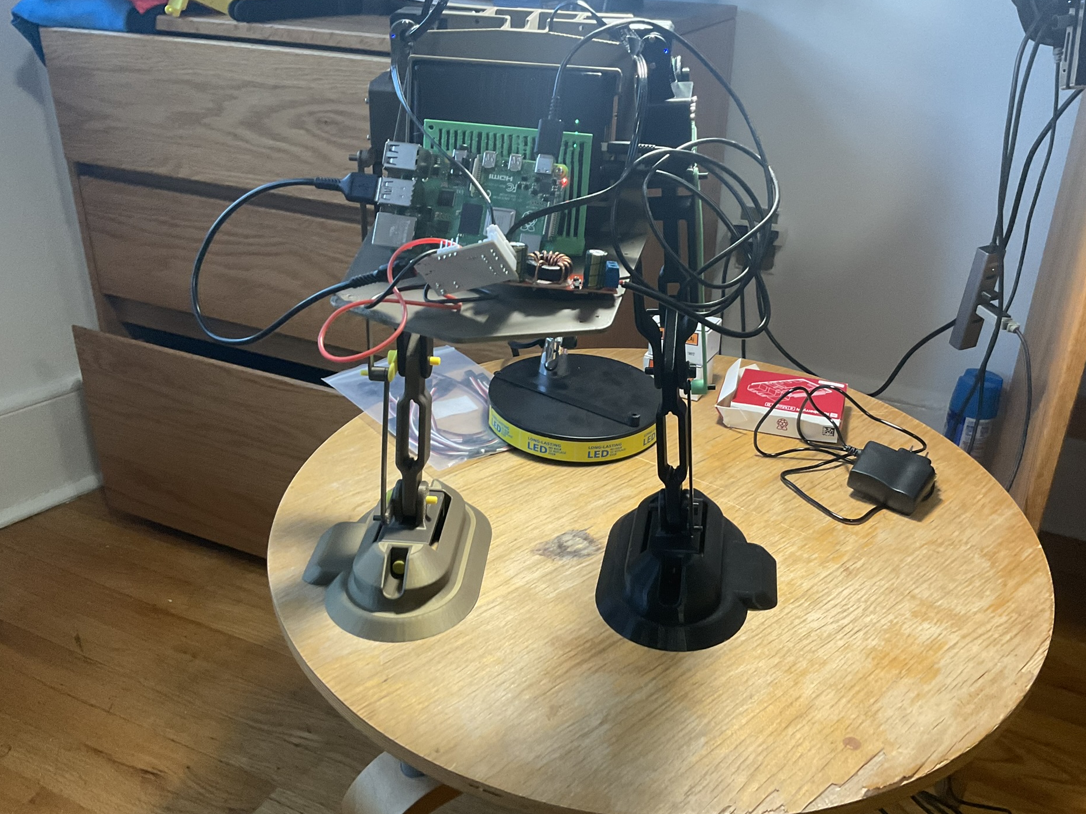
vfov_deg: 44.1
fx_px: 1004
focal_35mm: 32
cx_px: 585
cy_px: 378
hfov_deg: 56.8
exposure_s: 1/60
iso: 160
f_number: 1.8
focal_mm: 3
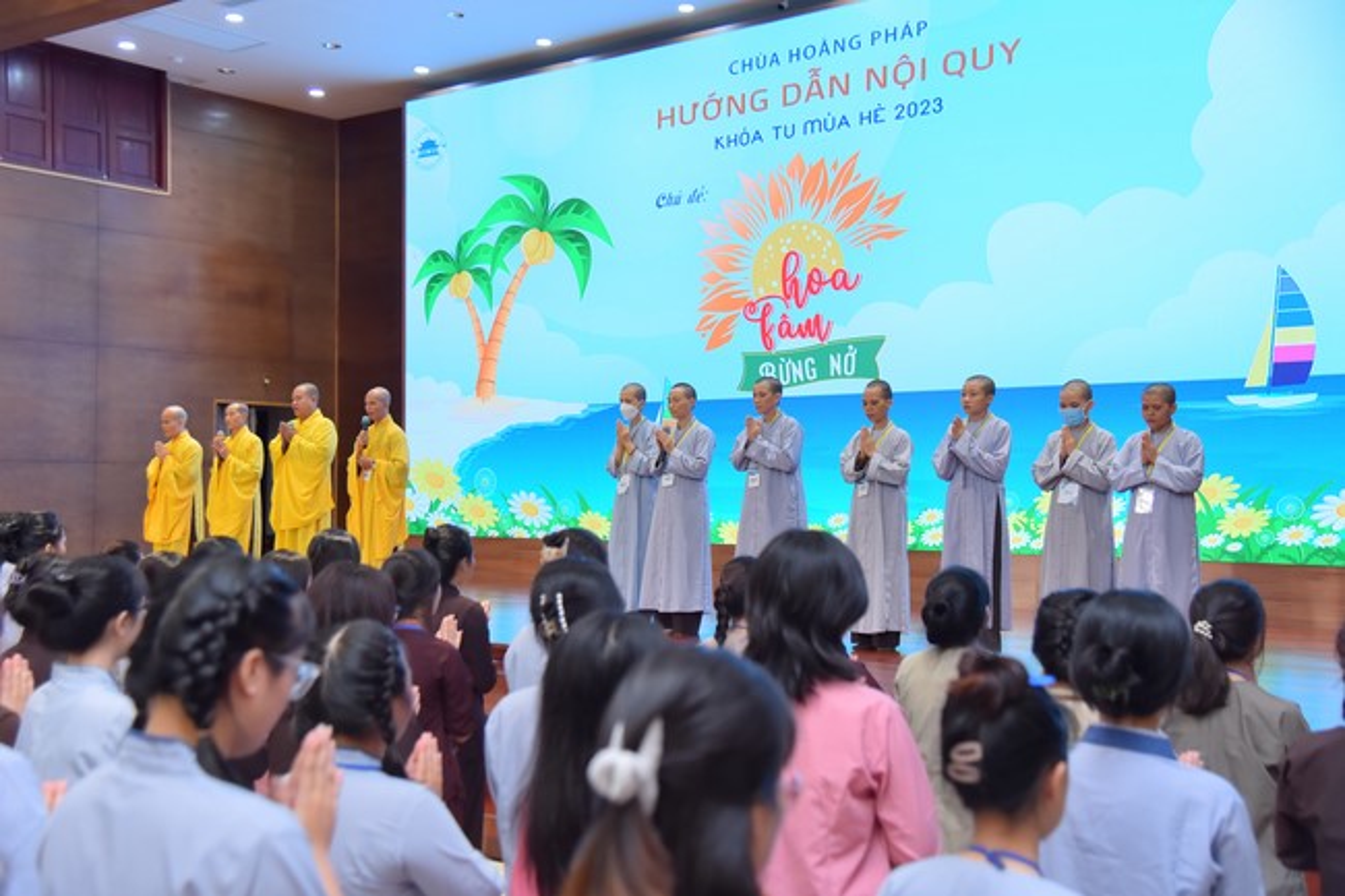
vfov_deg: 29.2
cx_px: 672
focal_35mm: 46
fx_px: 1718
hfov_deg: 42.8
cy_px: 448
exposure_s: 1/125
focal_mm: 46
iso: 1000
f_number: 5
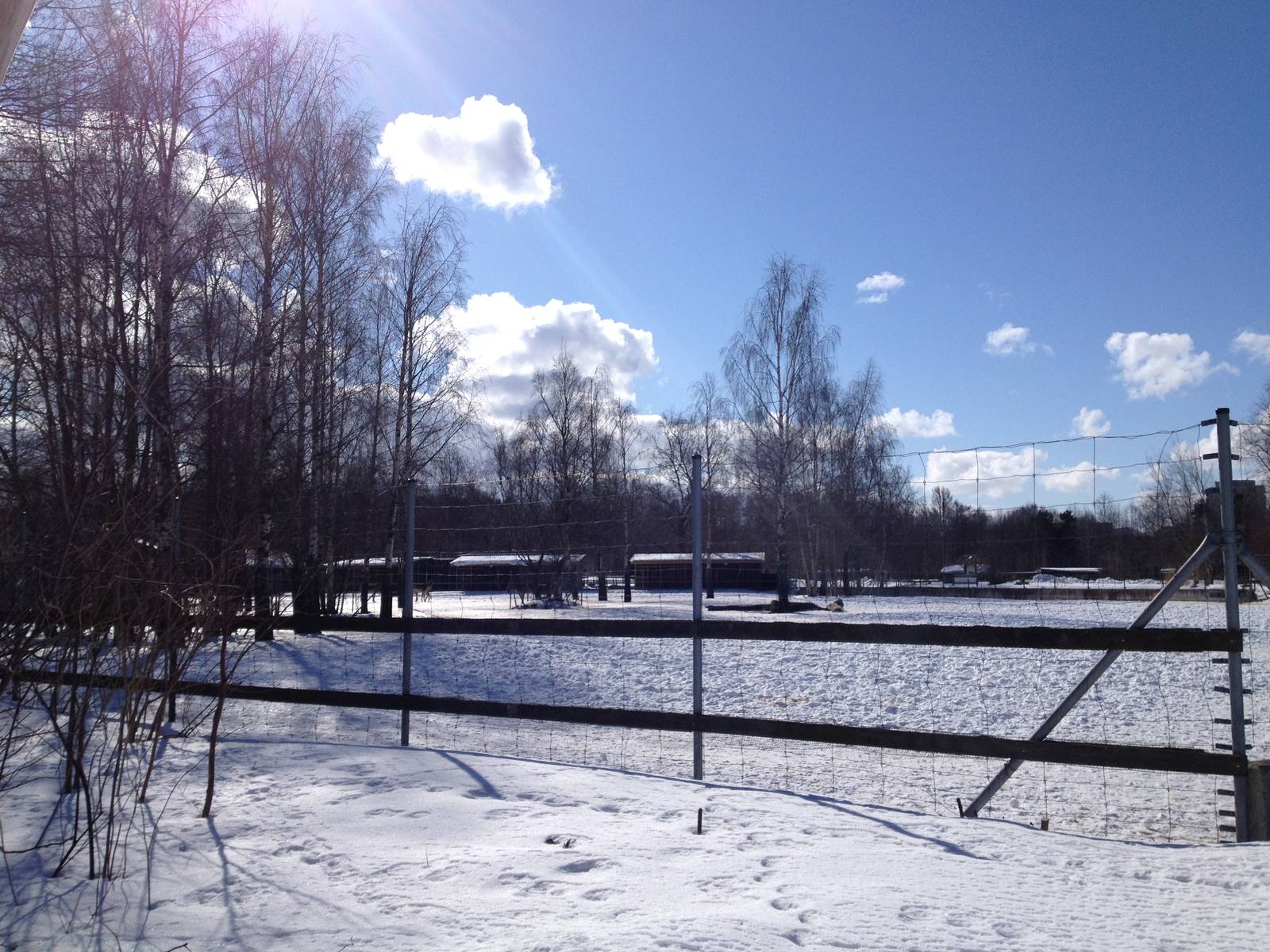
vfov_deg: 40.7
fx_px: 1284
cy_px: 476
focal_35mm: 35
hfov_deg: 52.6
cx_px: 635
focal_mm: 4.28
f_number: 2.4
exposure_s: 1/5025
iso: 50
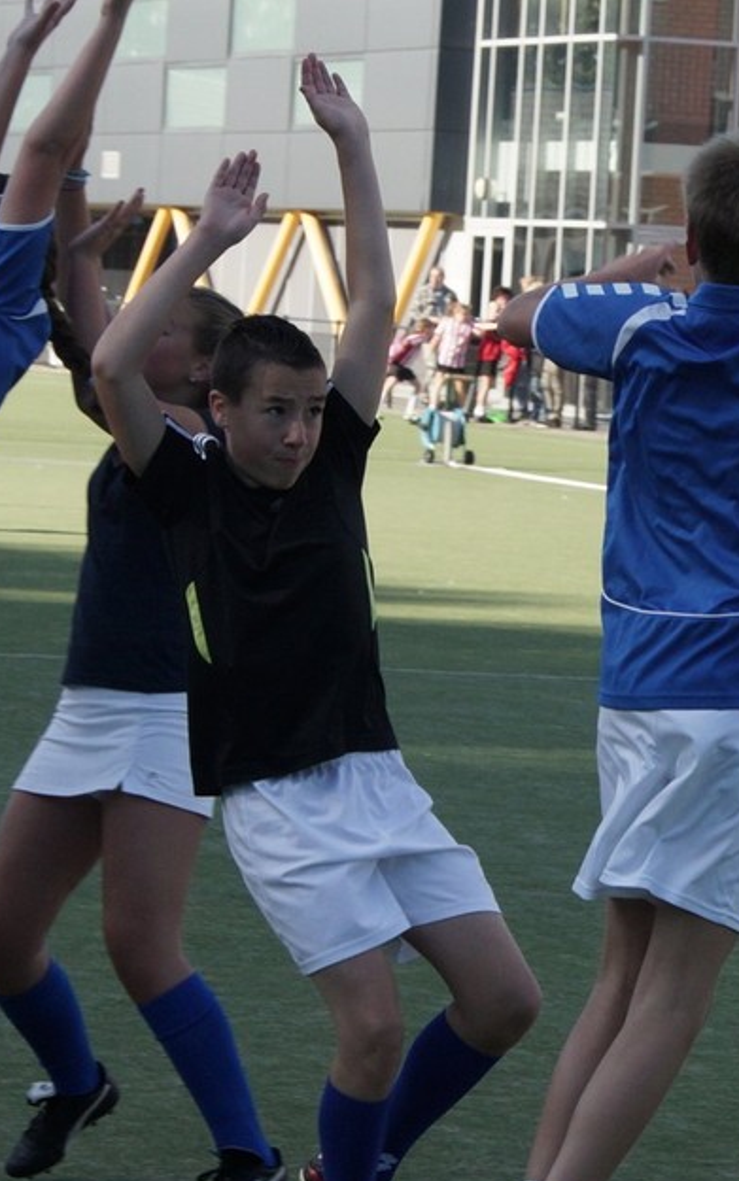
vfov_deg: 15.2
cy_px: 573
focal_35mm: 138
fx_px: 4439
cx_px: 321
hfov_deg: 9.5
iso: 400
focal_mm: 55
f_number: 8
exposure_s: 1/500
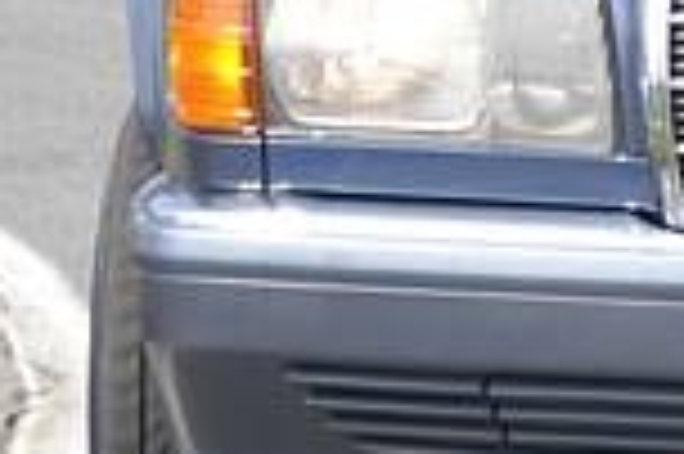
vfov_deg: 1.3
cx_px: 1098
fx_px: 19511
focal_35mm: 1028
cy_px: -81
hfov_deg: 2.0
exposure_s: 1/400
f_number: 7.1
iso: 200
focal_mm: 195
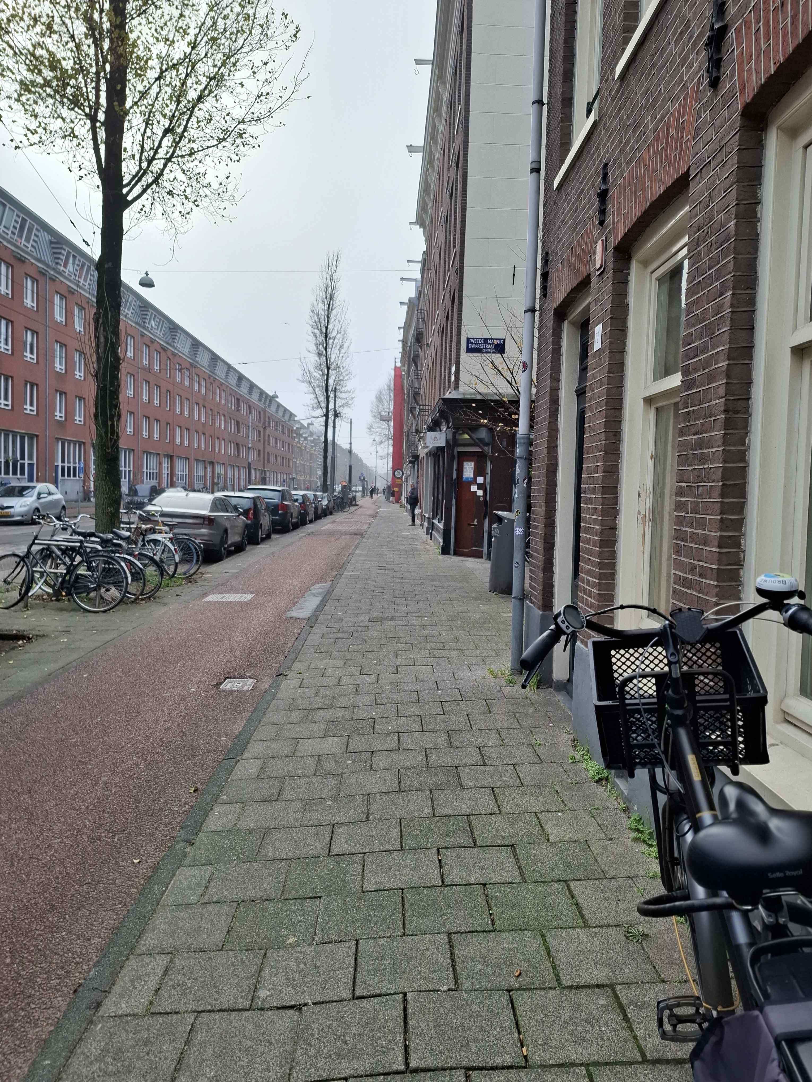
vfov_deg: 73.9
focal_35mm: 23
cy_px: 541
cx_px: 406
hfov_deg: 58.9
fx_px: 719
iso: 50
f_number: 1.8
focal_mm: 5.54
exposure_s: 1/460
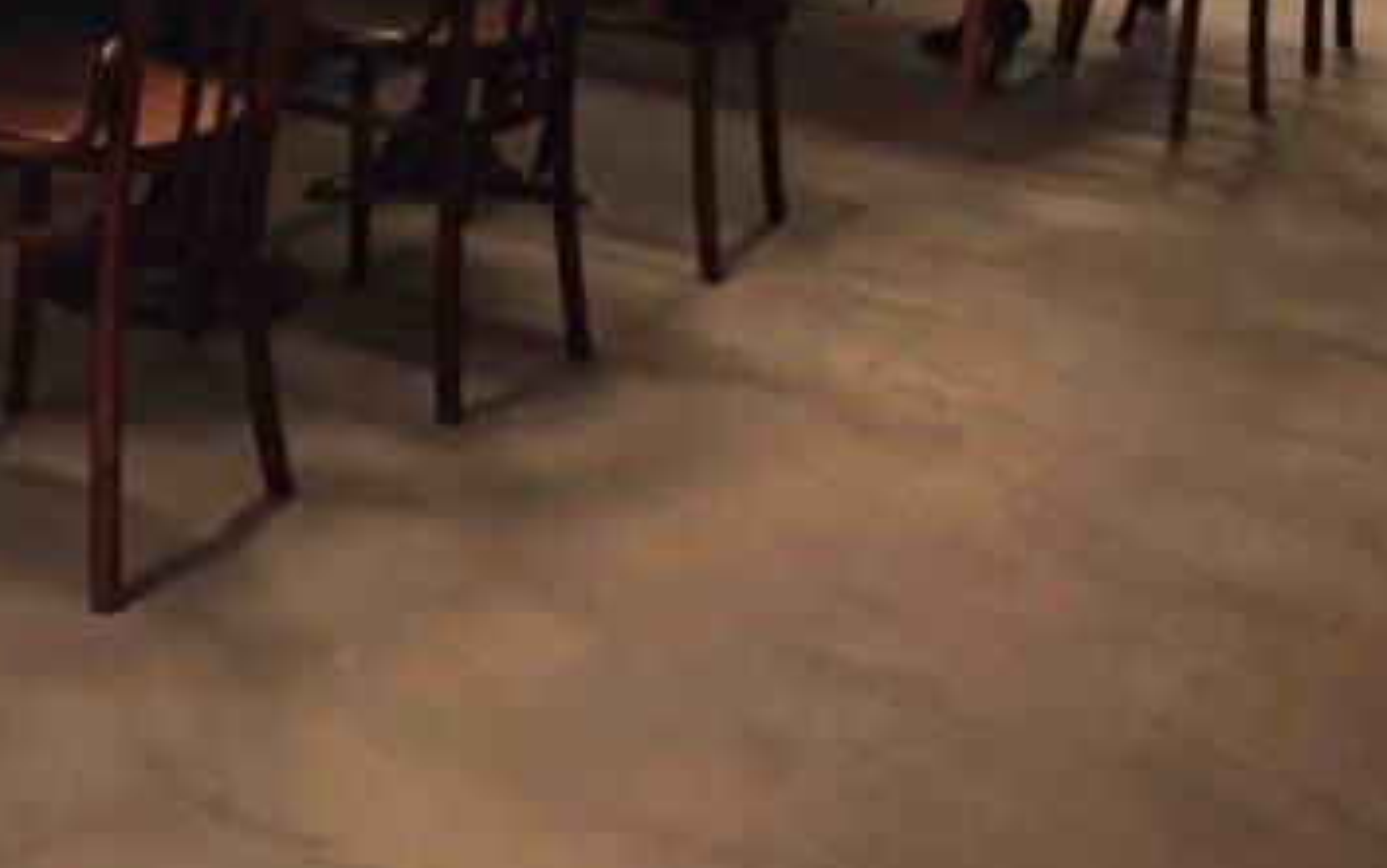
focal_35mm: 74
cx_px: 306
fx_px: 2799
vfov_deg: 16.7
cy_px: -240
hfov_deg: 27.4
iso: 320
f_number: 2.2
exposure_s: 1/17
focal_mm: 4.15
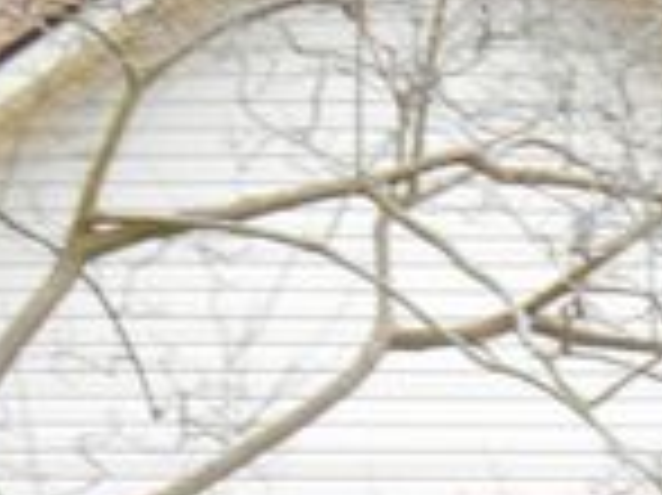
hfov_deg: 8.2
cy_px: 736
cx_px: 923
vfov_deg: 6.2
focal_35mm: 238
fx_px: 4548
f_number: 4.5
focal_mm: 12.5
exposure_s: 1/60
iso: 200
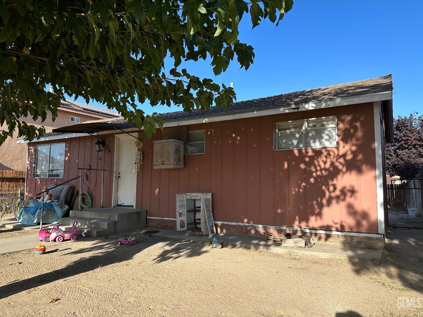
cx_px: 212
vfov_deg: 56.8
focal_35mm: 24
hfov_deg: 71.6
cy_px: 158
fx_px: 293
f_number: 1.78
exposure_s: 1/2203
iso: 80
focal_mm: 6.86
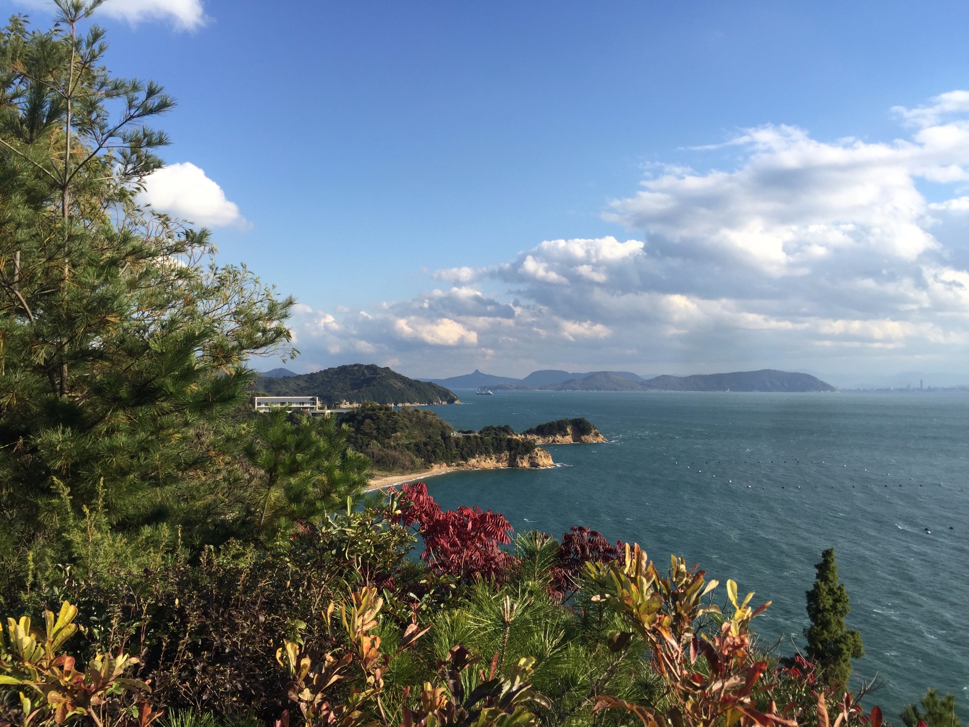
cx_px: 484
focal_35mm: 29
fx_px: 812
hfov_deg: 61.7
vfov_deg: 48.2
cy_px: 364
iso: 32
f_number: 2.2
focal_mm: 4.15
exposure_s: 1/1522
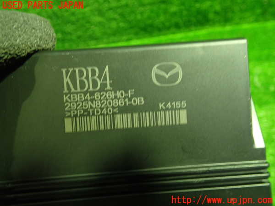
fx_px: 238
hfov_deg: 60.0
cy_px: 103
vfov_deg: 46.8
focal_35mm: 30
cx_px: 138
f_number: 2.3
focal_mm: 5.4
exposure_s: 1/30
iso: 500
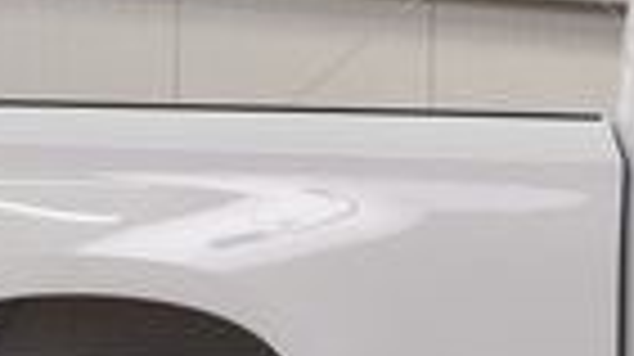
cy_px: 327
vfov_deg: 6.3
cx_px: 976
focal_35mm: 192
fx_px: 3231
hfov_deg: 10.8
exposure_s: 1/30
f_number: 7.1
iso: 400
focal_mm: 27
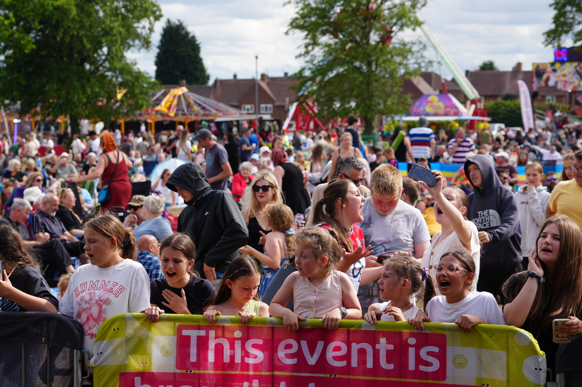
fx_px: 1939
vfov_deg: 11.4
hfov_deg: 17.1
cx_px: 291
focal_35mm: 120
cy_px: 194
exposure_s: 1/400
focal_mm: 80
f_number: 5
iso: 100
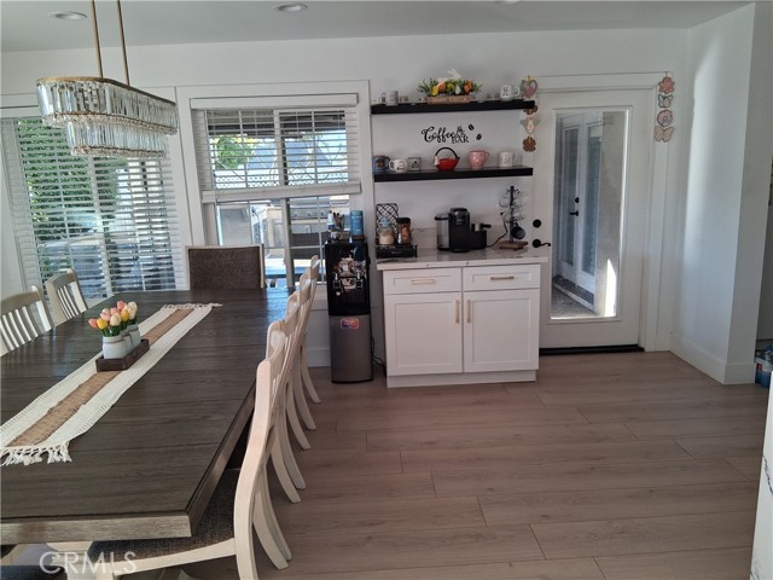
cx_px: 386
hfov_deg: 67.3
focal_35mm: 26
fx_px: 581
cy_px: 290
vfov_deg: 53.1
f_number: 1.8
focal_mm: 3.98
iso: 160
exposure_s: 1/100
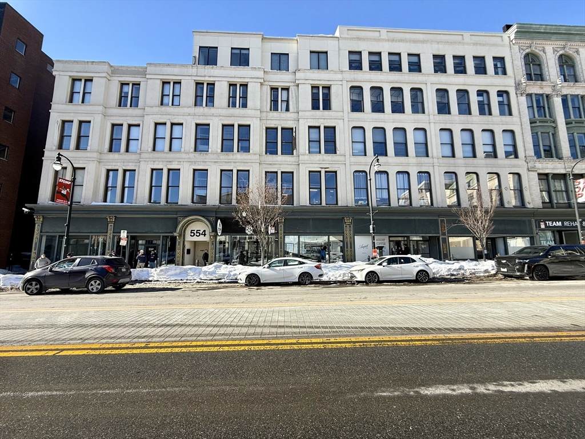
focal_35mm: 14
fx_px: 237
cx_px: 292
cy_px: 220
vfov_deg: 85.7
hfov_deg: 102.1
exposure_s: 1/955
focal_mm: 2.22
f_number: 2.2
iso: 50
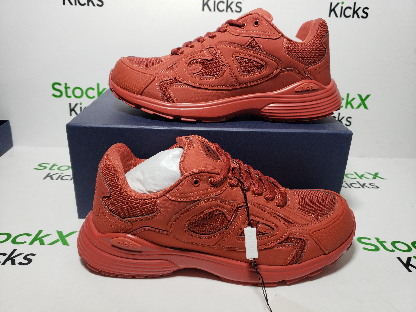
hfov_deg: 67.3
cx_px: 208
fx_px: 312
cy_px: 156
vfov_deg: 53.1
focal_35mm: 26
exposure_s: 1/307
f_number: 1.5
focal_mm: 4.3
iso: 50
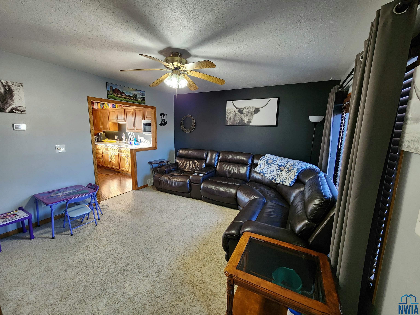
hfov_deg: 106.2
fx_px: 158
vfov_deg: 89.9
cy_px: 158
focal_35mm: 13
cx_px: 210
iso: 250
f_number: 2.2
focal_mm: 2.2
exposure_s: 1/60.2
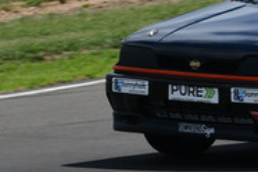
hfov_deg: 1.4
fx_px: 10627
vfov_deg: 0.9
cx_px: 397
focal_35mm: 1483
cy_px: -107
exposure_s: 1/640
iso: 200
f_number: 10
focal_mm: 230
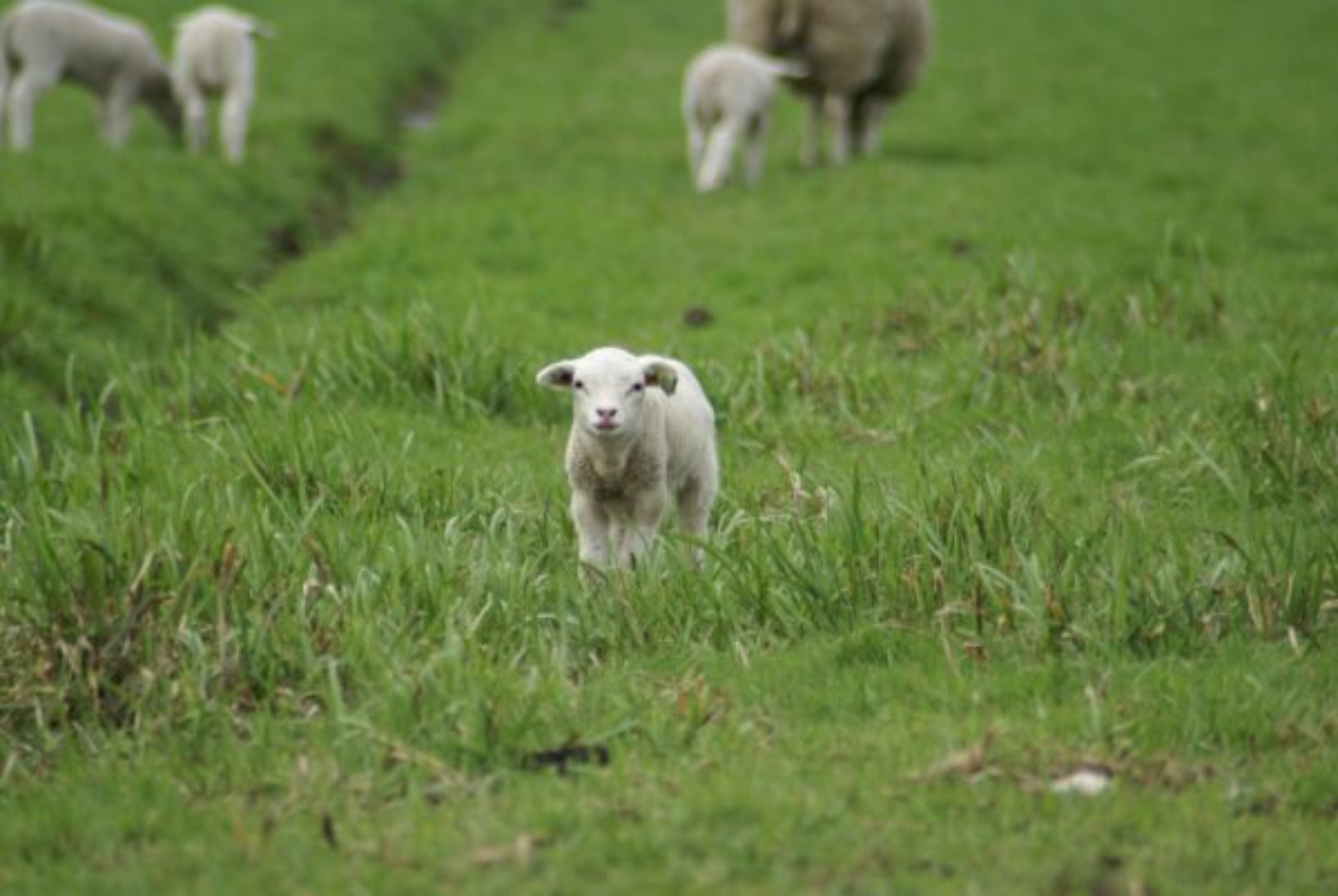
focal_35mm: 450
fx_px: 16749
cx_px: 669
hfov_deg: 4.6
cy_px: 448
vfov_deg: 3.1
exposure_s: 1/500
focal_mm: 300
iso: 160
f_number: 5.6
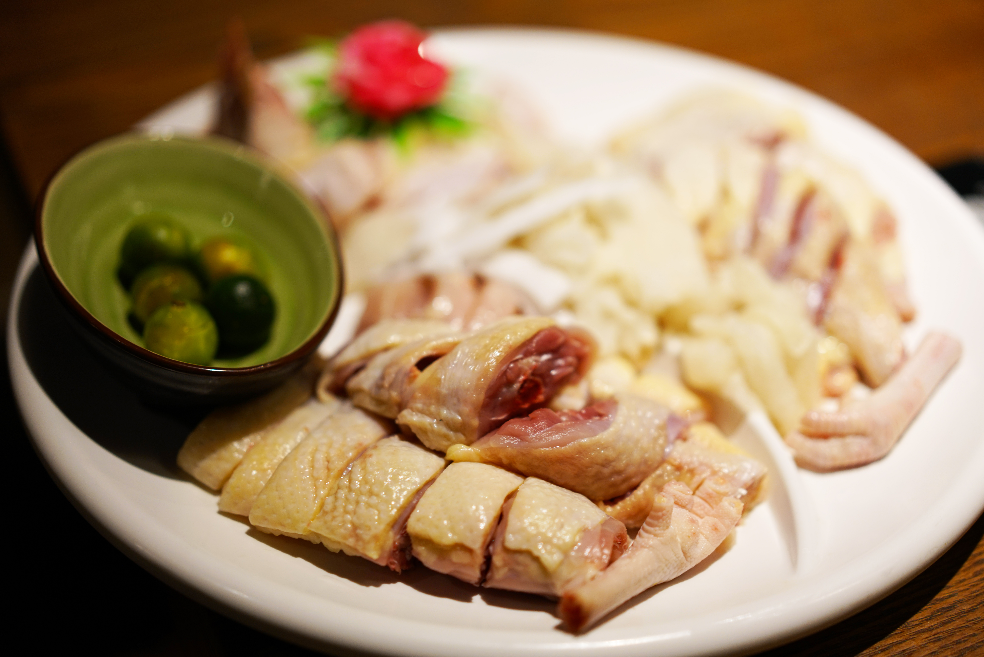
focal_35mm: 55
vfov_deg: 24.6
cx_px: 492
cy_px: 328
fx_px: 1503
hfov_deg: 36.2
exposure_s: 1/60
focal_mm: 55
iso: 400
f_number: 1.8
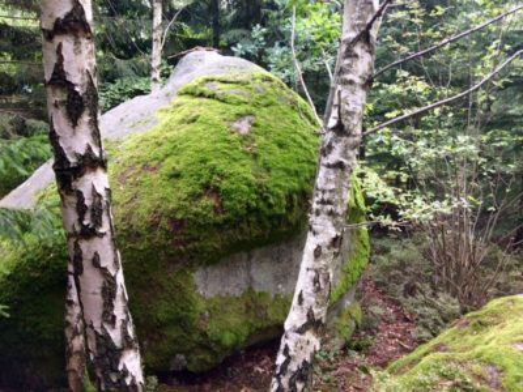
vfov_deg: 48.2
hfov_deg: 61.7
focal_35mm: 29
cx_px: 262
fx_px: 438
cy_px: 196
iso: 40
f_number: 2.2
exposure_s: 1/50
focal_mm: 4.15
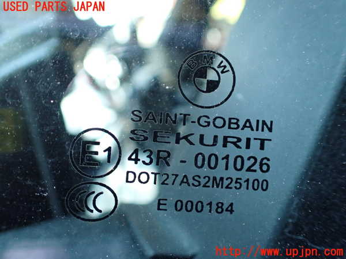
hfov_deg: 60.0
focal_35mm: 30
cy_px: 130
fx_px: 300
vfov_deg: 46.8
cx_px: 173
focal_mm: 5.4
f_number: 2.3
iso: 500
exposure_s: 1/125
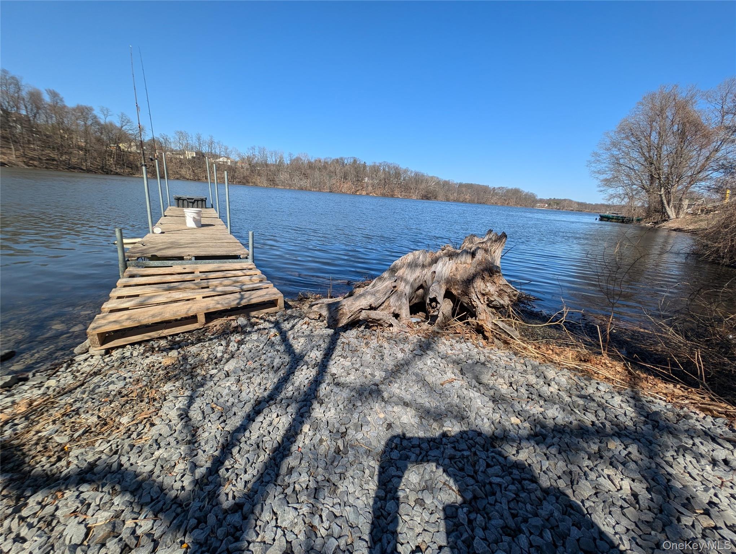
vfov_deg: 94.6
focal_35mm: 12
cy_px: 277
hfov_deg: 110.5
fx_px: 256
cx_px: 368
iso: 40
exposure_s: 1/1555
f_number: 1.95
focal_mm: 2.23
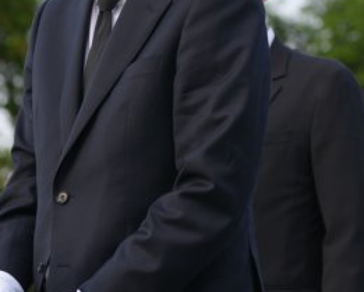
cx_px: 180
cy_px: 20
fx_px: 3104
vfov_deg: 5.4
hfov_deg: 6.7
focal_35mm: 288
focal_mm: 100
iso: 100
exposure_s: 1/250
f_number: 4.5
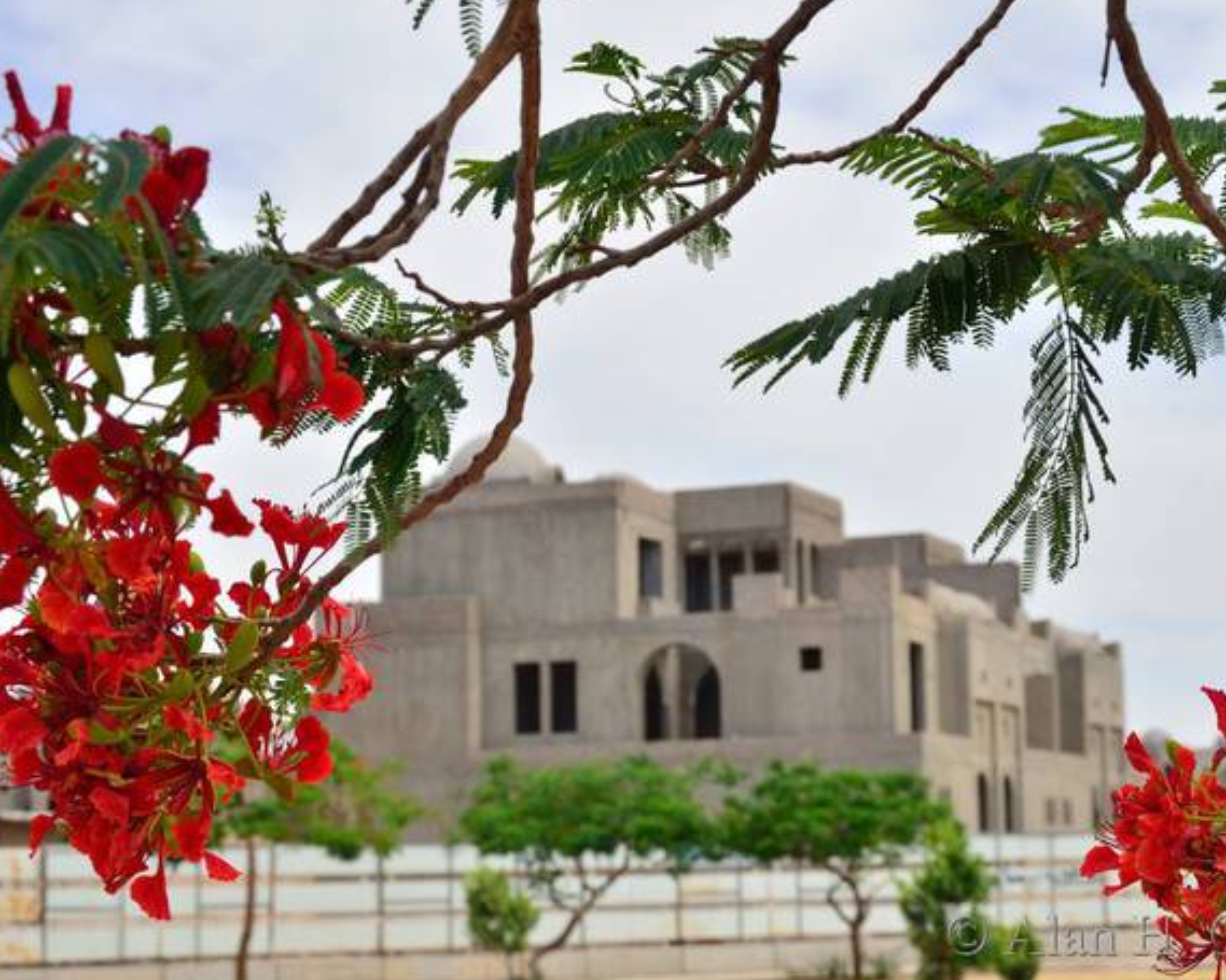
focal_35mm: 76
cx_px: 696
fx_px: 2757
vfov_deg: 20.2
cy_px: 488
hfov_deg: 25.0
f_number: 8
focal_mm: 44
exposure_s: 1/320
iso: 100
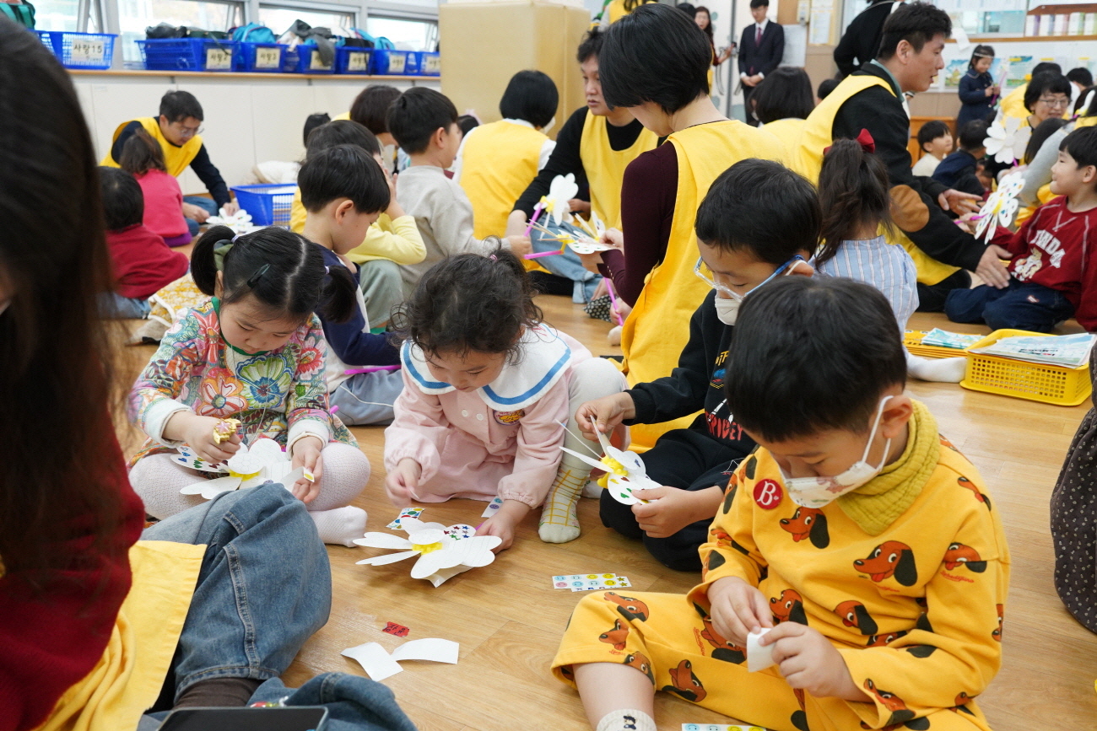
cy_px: 366
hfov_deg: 55.8
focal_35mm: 34
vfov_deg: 38.9
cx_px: 548
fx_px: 1036
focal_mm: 34
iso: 2500
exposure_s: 1/80
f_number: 5.6
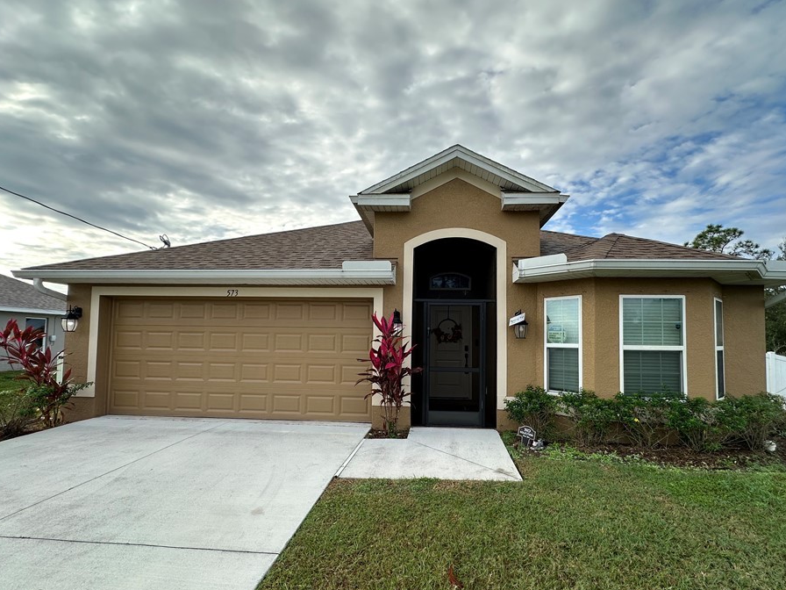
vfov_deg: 77.9
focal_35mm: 16
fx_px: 363
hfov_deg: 94.4
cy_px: 321
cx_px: 413
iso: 40
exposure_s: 1/532
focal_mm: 2.22
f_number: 2.2
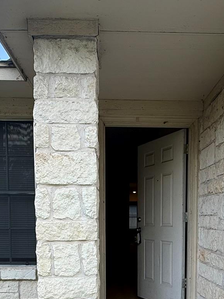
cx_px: 124
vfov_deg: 47.0
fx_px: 319
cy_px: 246
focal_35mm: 37
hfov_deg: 38.6
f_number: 2.2
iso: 50
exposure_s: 1/436
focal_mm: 2.22
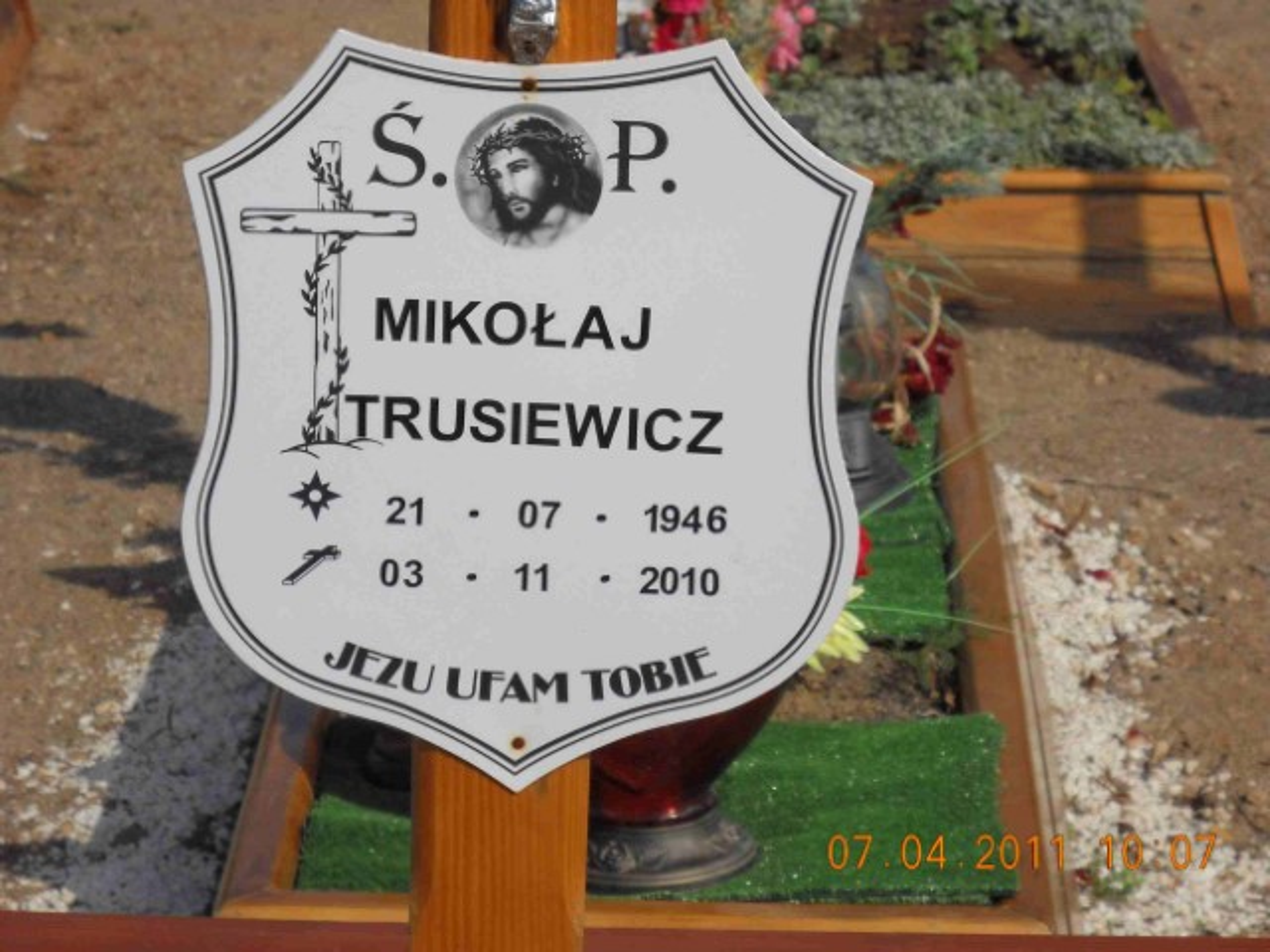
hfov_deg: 13.6
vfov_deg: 10.2
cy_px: 476
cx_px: 635
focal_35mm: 145
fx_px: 5320
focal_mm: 24.03
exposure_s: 1/218
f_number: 11.9
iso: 64
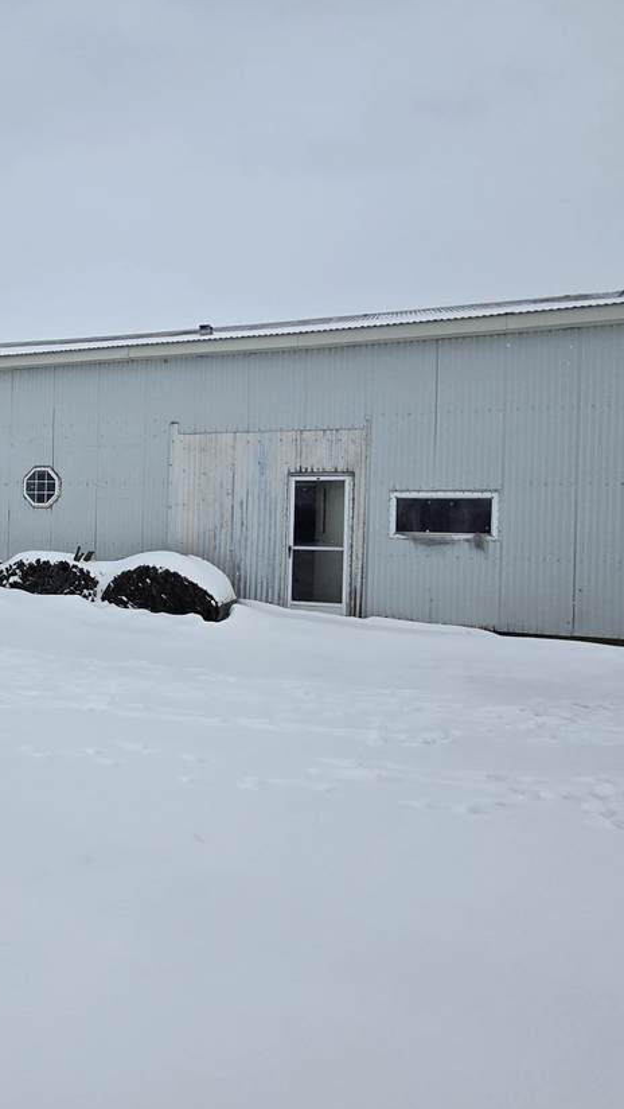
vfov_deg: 81.1
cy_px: 532
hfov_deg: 47.3
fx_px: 647
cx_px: 86
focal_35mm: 22
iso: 50
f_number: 2.2
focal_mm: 2.2
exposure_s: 1/4926
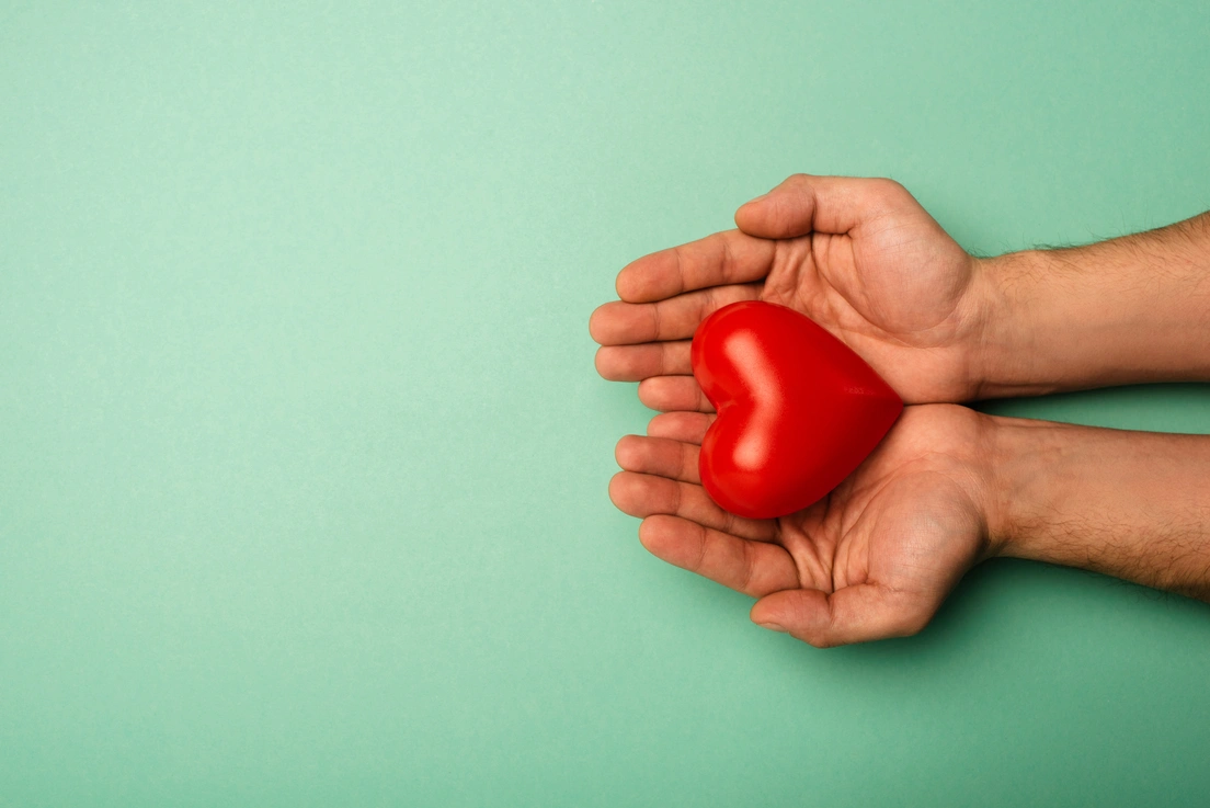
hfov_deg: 39.6
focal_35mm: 50
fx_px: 1681
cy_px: 404
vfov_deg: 27.0
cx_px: 605
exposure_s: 1/200
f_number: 8
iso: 160
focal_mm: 50
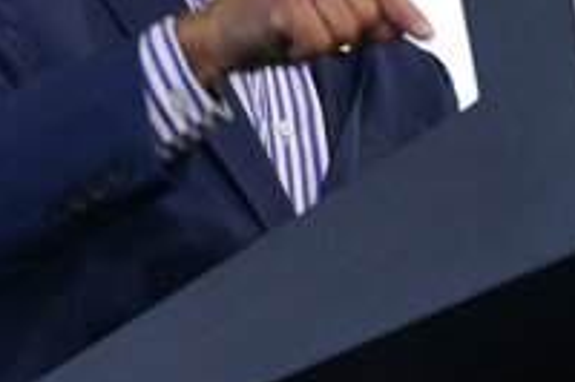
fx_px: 6958
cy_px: -65
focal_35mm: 436
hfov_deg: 4.7
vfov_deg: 3.1
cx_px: 500
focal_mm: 170
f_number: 4.5
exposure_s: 1/250
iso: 160
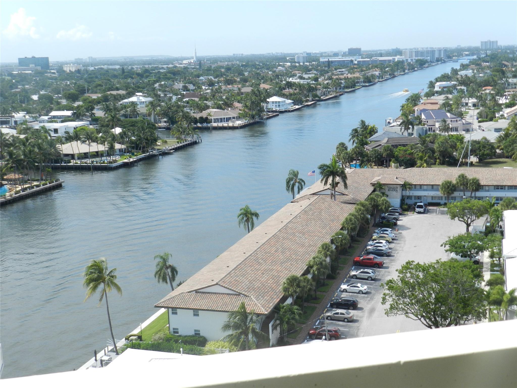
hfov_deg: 41.2
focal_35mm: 46
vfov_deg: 31.5
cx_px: 258
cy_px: 194
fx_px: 687
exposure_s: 1/640
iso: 160
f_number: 4.2
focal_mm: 8.1
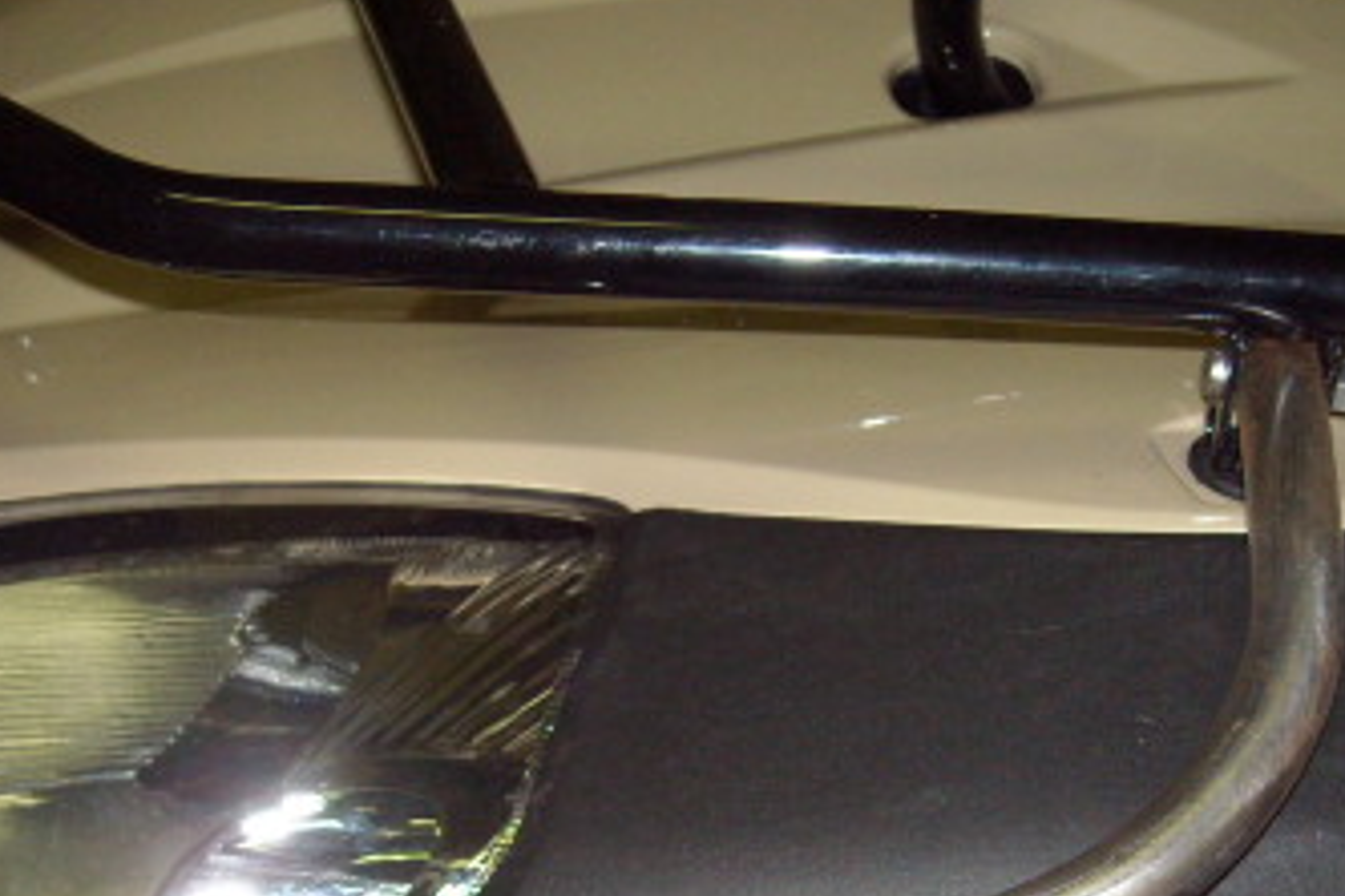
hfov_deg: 28.5
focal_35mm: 70
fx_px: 2615
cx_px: 359
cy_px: 747
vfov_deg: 19.2
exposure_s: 1/60
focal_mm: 5.7
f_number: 2.8
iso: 200
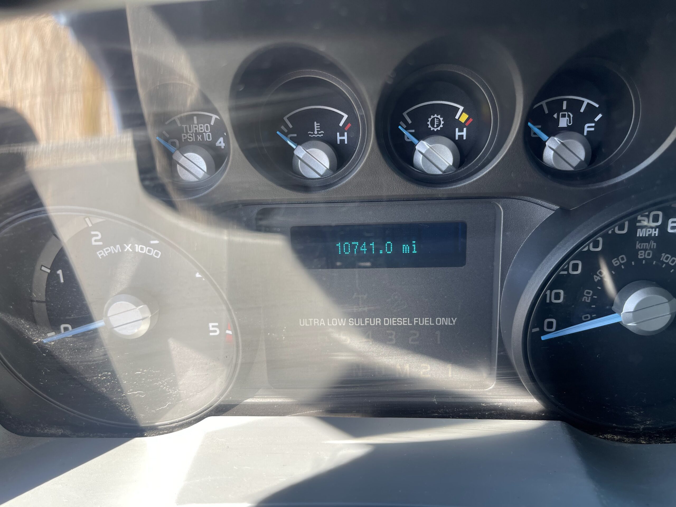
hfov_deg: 67.3
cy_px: 254
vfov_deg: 53.1
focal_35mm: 26
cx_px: 338
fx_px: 508
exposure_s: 1/121
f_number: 1.6
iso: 40
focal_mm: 5.1
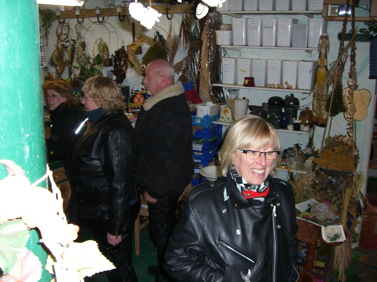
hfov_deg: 49.0
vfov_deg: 37.7
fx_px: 414
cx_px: 188
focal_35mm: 38
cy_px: 141
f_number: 2.7
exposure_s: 1/60
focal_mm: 6.2
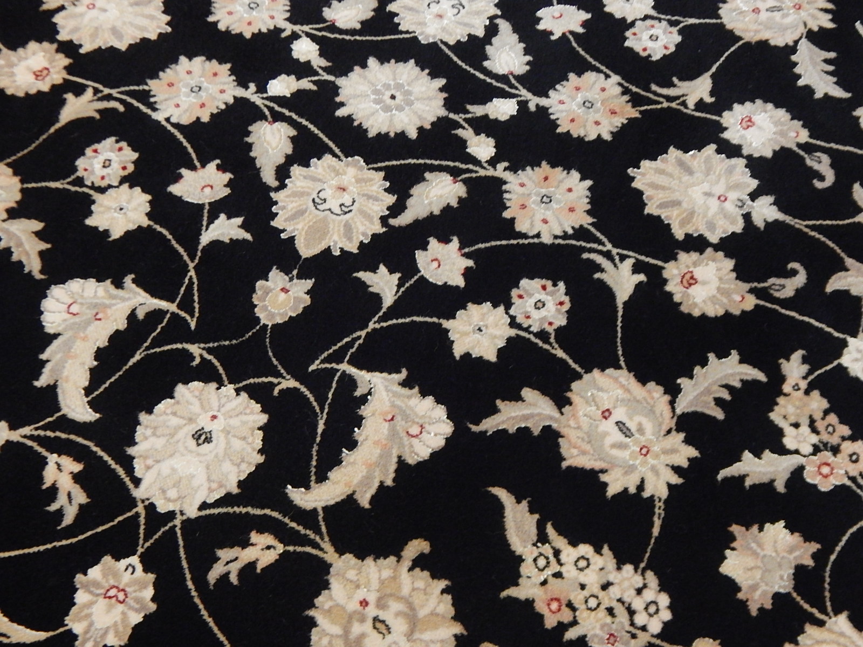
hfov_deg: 35.5
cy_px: 324
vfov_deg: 27.0
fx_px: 1346
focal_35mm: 54
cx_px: 432
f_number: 3.8
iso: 720
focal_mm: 9.7
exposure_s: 1/8
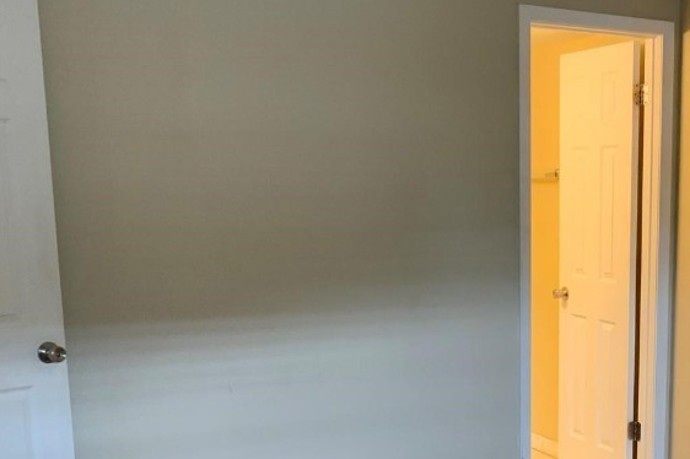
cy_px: 379
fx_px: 1054
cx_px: 582
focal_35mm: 55
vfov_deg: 24.1
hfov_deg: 34.8
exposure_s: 1/60
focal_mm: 3
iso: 100
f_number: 1.8
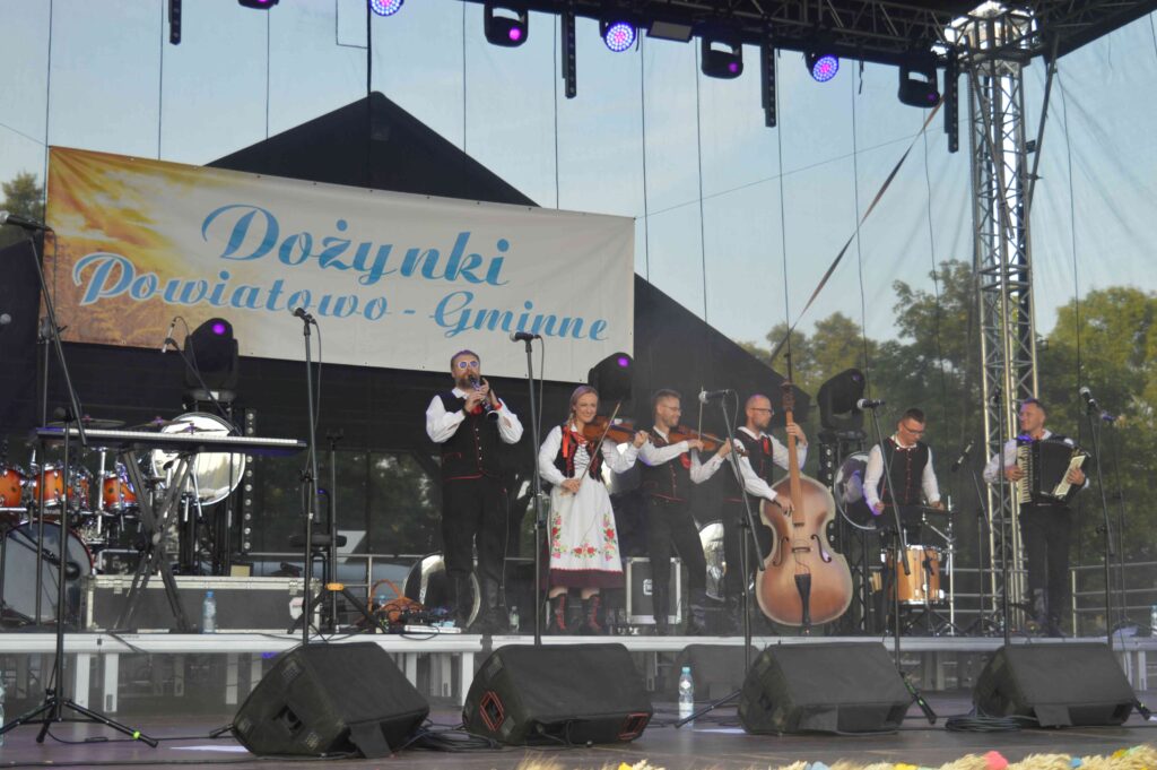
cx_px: 578
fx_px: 1734
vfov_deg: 25.0
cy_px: 385
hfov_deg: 36.9
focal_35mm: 54
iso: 220
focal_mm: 36
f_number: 4.8
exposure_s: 1/125
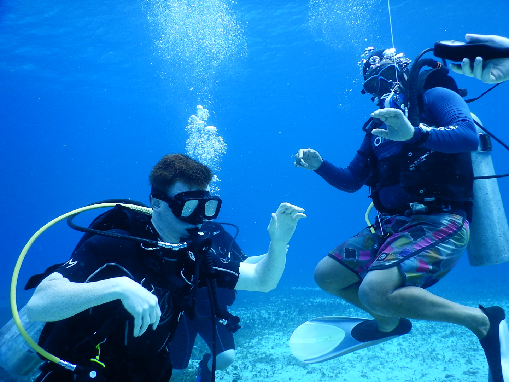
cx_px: 254
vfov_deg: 48.2
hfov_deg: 61.7
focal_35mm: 29
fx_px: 426
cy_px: 191
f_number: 2.8
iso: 125
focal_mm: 5.1
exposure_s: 1/320
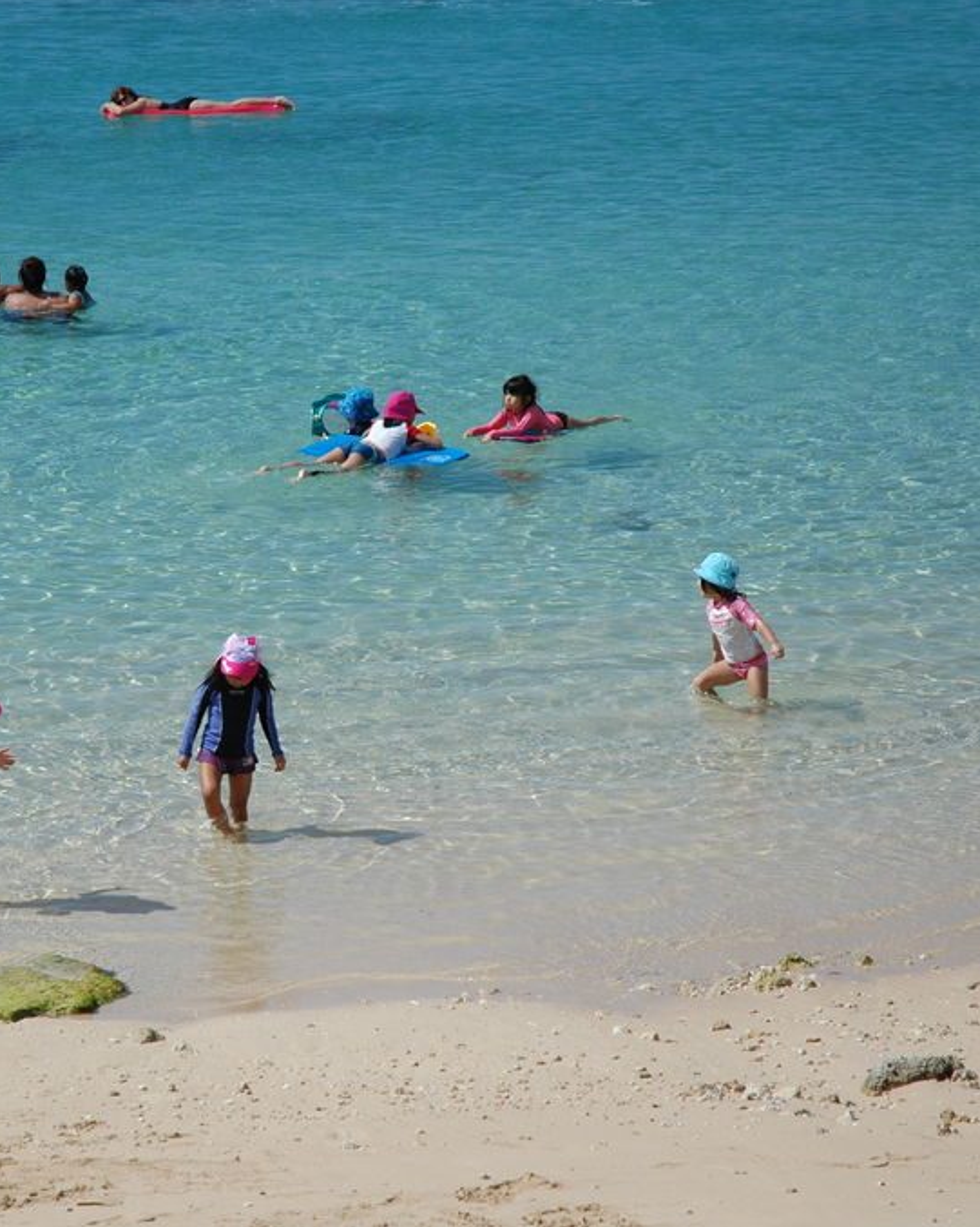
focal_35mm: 149
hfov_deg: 10.3
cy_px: 612
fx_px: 5406
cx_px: 284
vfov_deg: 12.9
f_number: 4.5
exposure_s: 1/2500
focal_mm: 70
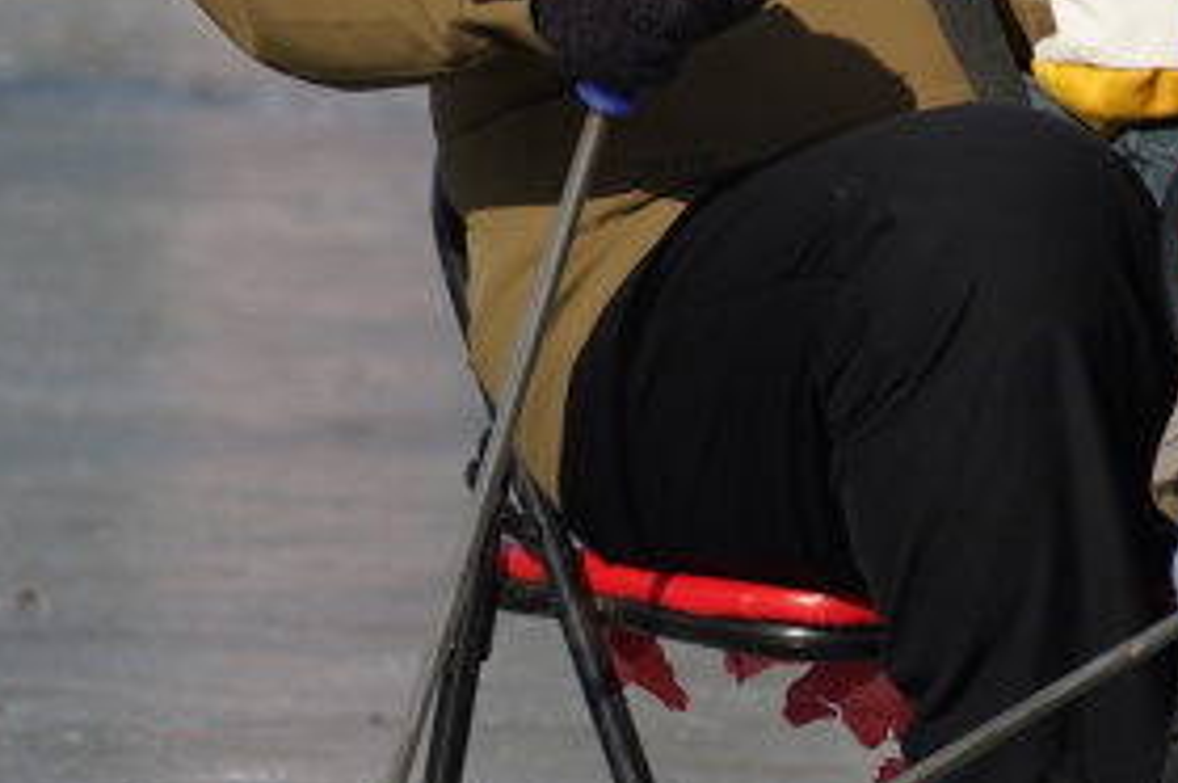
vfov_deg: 1.6
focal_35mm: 856
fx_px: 27977
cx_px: 1384
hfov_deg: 2.4
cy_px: -11
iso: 400
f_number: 6.3
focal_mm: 240
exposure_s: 1/1250
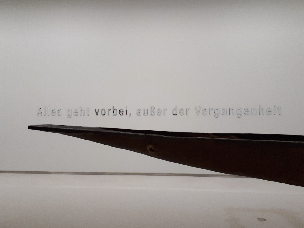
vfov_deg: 51.4
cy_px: 114
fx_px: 237
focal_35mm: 27
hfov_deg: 65.3
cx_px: 152
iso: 64
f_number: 1.9
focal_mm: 3.6
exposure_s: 1/33
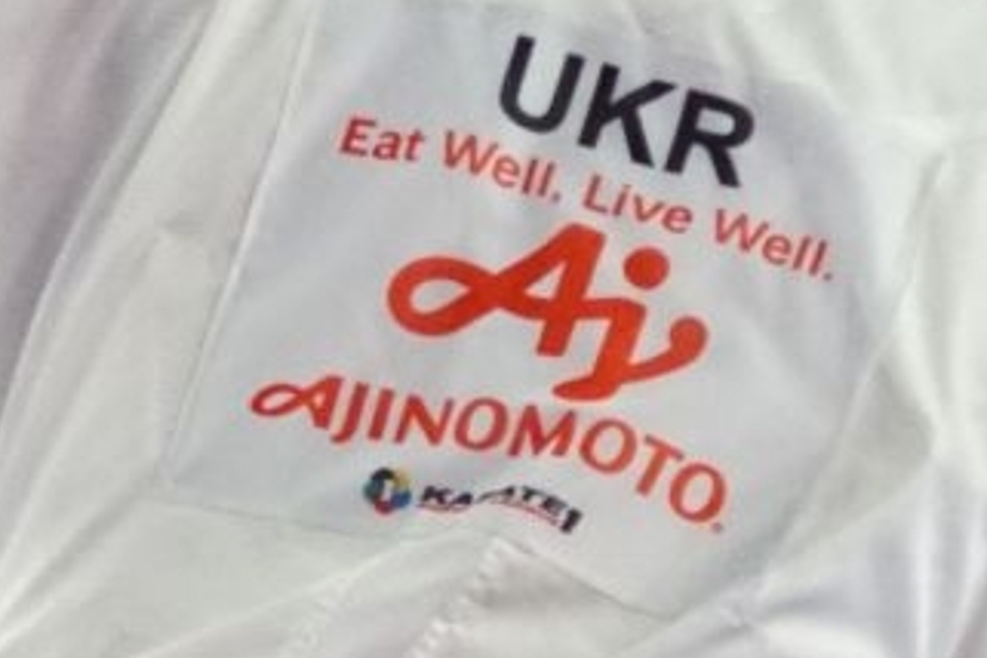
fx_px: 34597
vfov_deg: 1.1
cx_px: 486
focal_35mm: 1262
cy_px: 209
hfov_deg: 1.6
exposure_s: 1/2000
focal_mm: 150
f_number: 2.8
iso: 3200
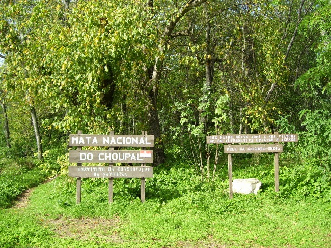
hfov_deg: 50.1
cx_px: 166
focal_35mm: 37
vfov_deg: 38.7
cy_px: 124
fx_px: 354
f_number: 2.7
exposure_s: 1/500
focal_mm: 6
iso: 80
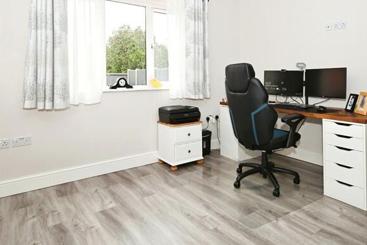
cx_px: 208
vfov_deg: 50.1
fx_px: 255
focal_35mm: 25
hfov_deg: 71.2
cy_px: 77
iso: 110
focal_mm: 14
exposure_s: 1/60
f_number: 4
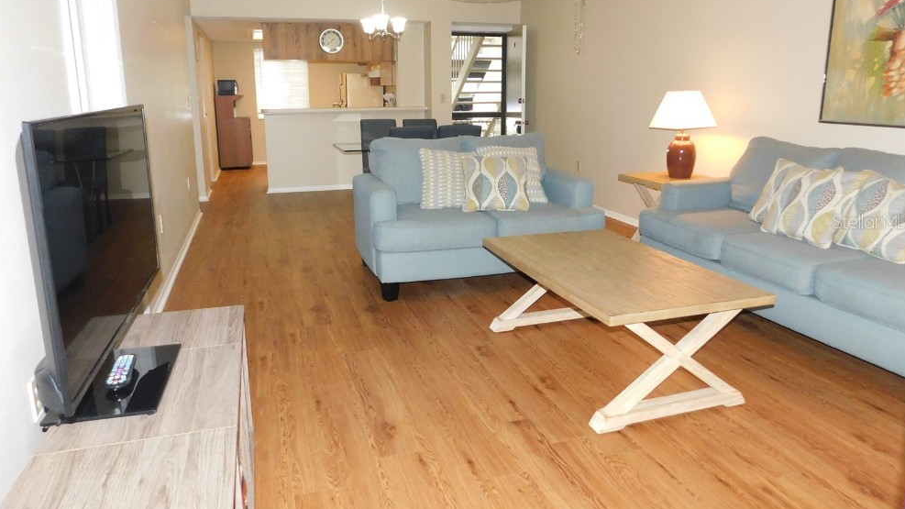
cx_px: 449
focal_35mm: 26
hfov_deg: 71.9
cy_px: 221
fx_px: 624
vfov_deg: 44.3
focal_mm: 4
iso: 400
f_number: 3
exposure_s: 1/30
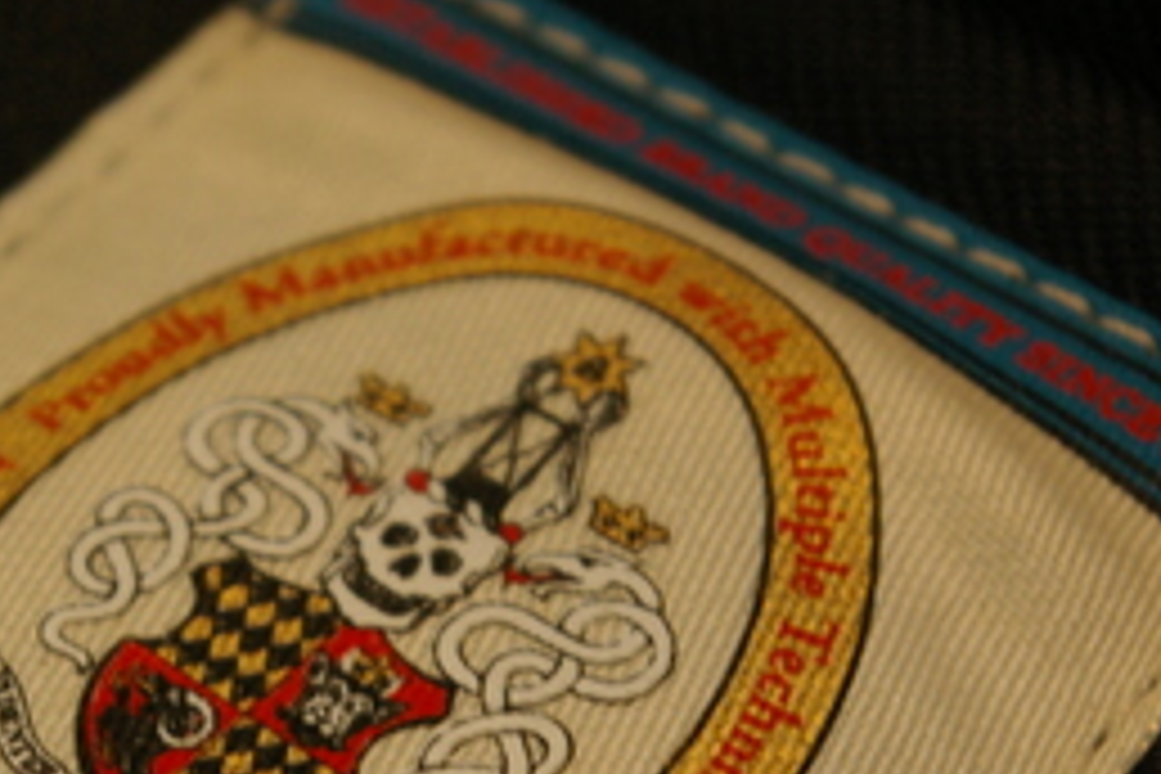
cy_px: 670
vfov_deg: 8.6
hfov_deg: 12.9
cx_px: 360
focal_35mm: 159
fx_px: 5126
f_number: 8
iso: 800
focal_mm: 55
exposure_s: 1/20
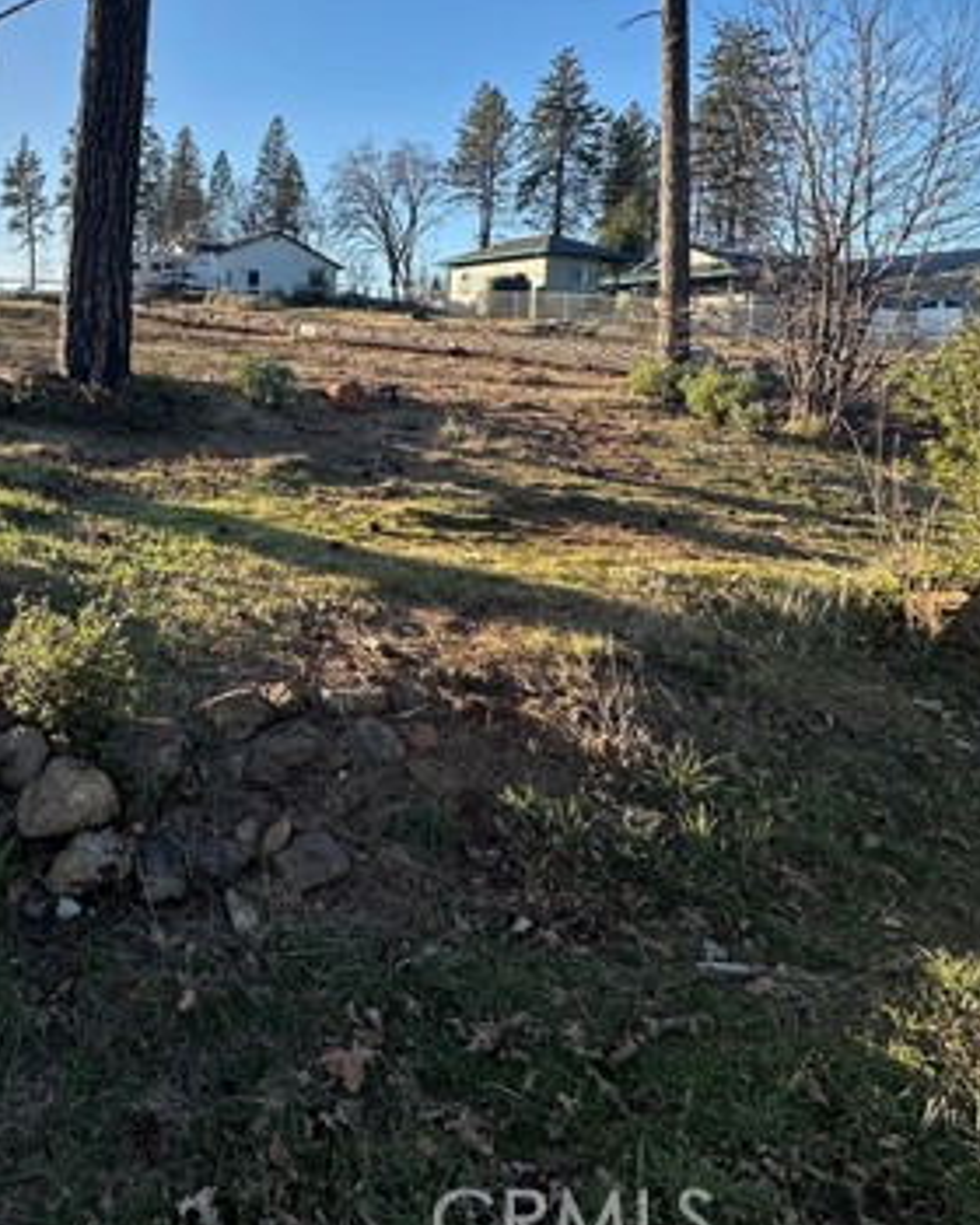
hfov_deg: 52.1
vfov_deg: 66.6
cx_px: 158
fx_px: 906
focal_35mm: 25
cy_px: 430
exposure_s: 1/622
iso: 40
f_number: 2.2
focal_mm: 2.22
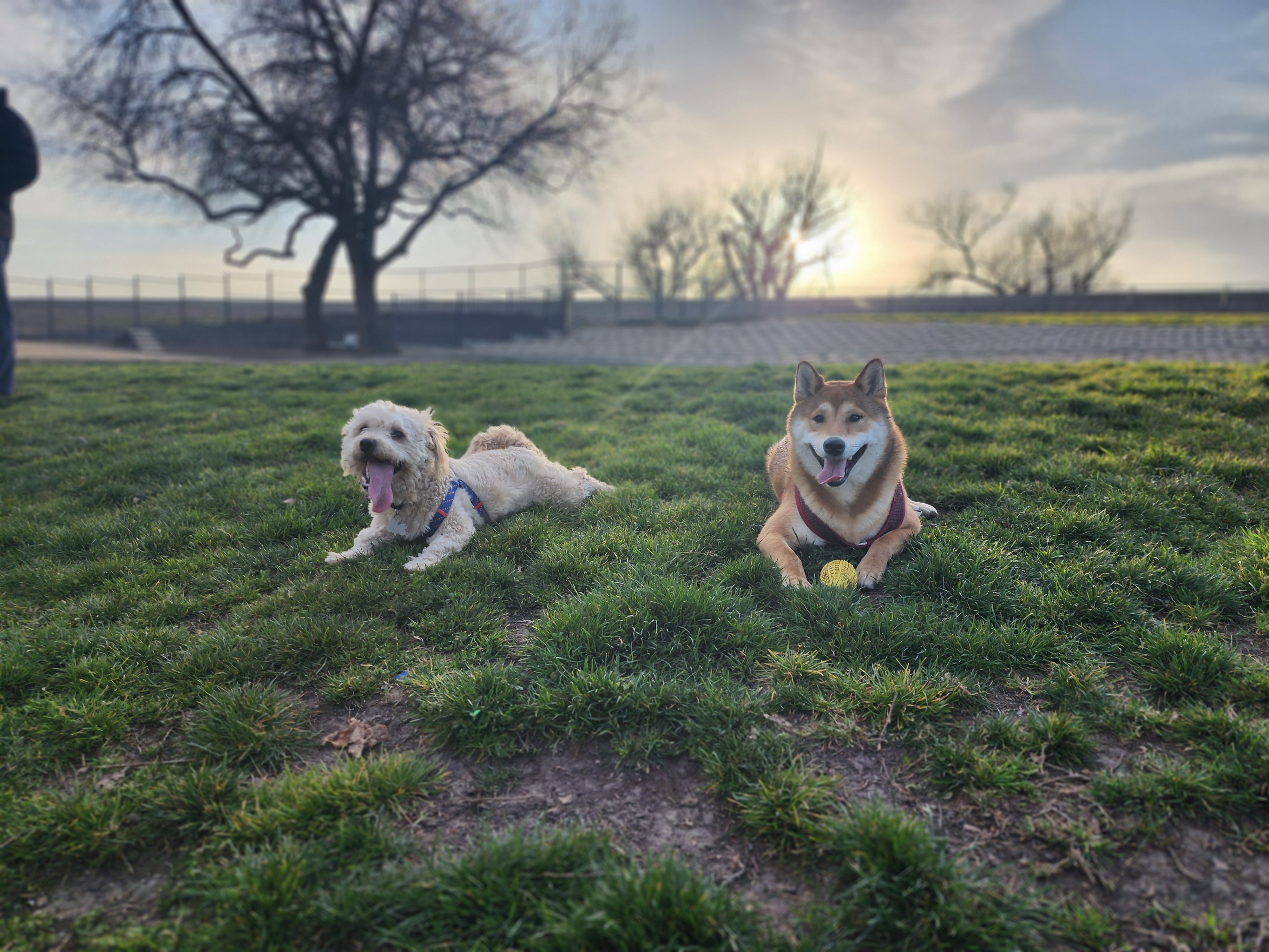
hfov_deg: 73.9
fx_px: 843
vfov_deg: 58.9
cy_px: 476
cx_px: 634
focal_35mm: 23
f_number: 1.8
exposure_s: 1/453
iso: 12
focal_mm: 6.4
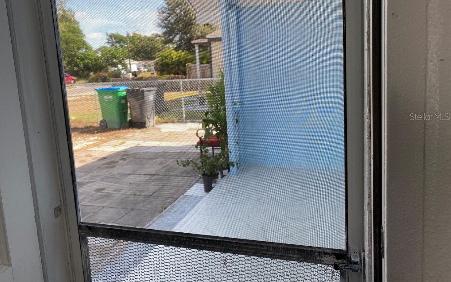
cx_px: 223
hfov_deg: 66.5
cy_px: 116
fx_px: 344
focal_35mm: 28
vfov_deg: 44.4
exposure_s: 1/389
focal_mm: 4.25
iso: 32
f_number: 1.8
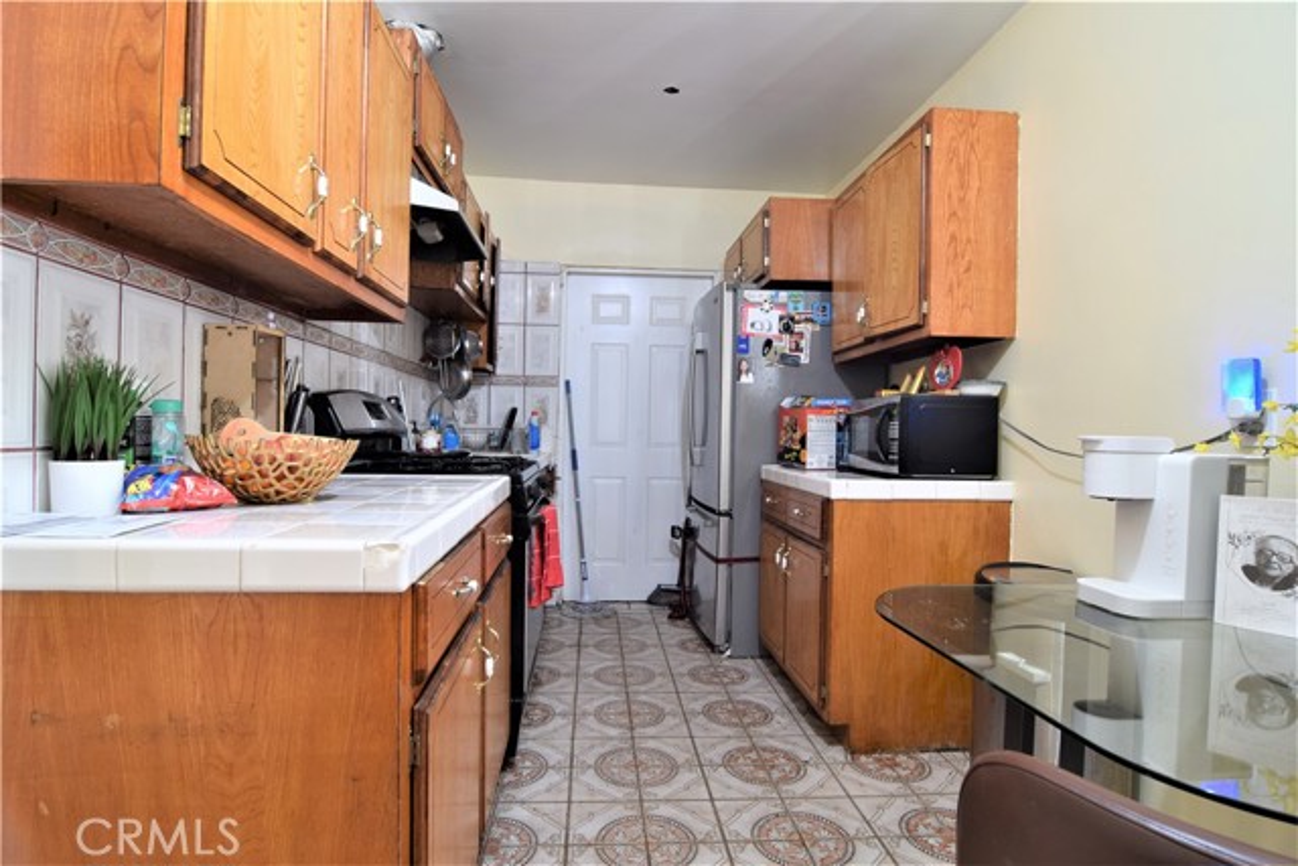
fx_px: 649
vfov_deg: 67.4
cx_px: 649
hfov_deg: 90.0
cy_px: 433
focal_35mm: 18
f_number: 8
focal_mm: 12
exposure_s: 1/2.5
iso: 400
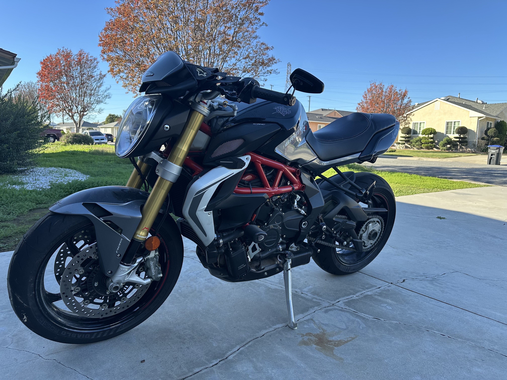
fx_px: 352
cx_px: 254
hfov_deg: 71.6
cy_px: 190
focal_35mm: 24
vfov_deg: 56.8
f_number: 1.78
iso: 80
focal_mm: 6.86
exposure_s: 1/1131
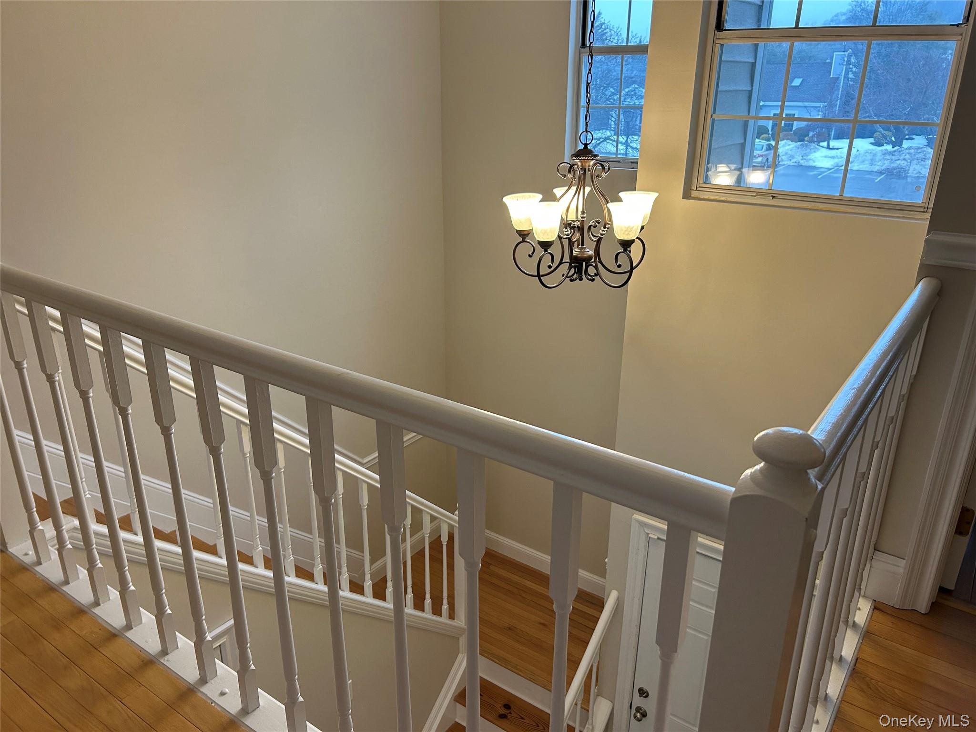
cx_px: 488
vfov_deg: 53.1
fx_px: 733
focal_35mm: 26
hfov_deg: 67.3
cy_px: 366
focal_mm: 5.7
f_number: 1.5
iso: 125
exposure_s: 1/120
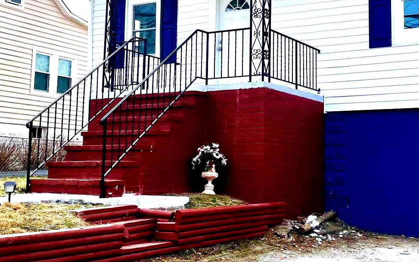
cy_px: 73
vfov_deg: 22.2
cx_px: 278
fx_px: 662
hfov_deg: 34.8
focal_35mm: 58
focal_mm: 4.2
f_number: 1.6
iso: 32
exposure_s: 1/4831
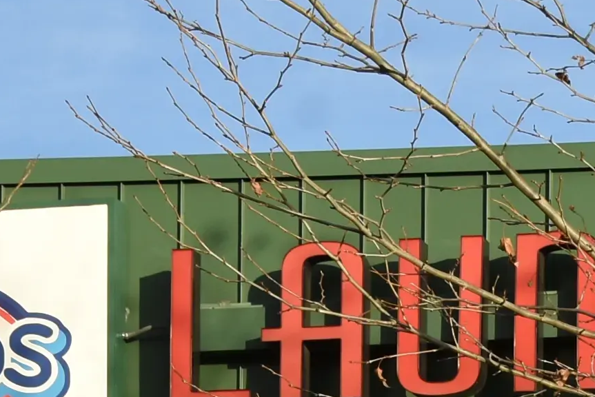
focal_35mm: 250
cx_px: 577
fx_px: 4133
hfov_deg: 8.2
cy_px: 910
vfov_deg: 5.3
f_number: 9
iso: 250
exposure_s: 1/320
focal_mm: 32
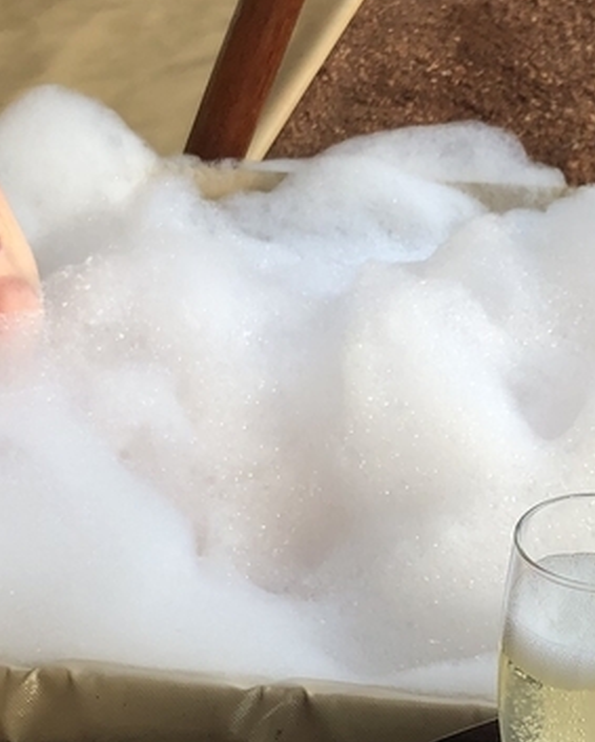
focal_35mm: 99
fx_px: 2176
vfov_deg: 19.4
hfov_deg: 15.3
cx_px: 568
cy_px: 391
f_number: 1.8
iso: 20
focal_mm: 4
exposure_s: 1/161
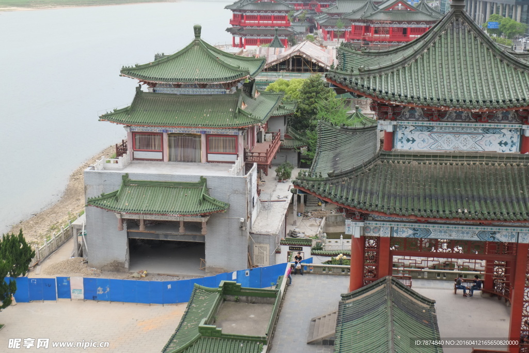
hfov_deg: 38.9
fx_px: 749
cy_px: 176
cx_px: 264
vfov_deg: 26.5
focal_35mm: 51
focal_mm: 34
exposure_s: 1/450
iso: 400
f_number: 5
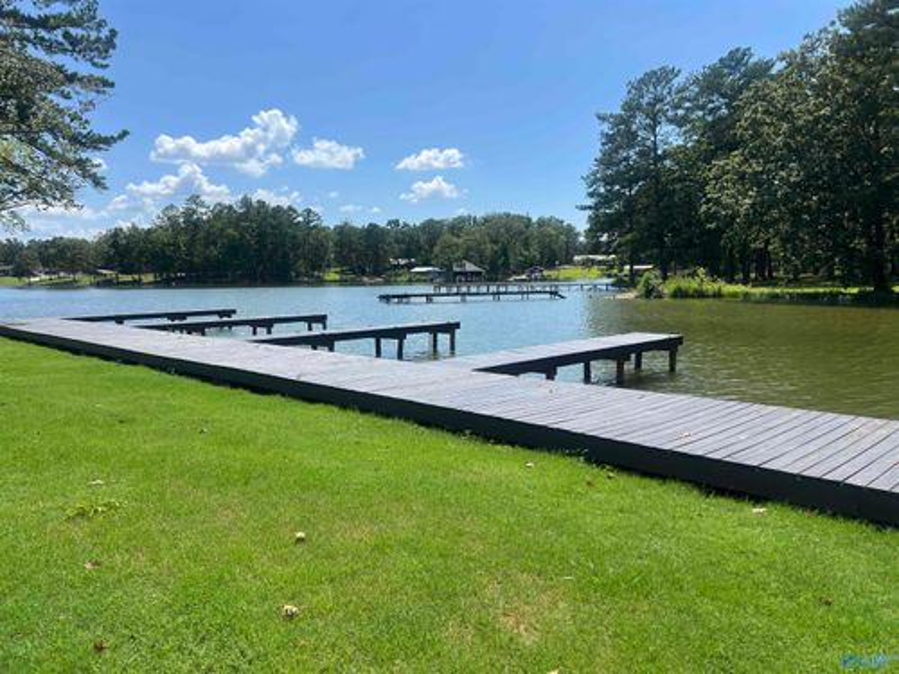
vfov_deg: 53.1
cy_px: 337
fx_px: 675
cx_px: 450
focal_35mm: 26
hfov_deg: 67.3
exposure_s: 1/4630
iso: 50
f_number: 1.5
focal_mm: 5.7
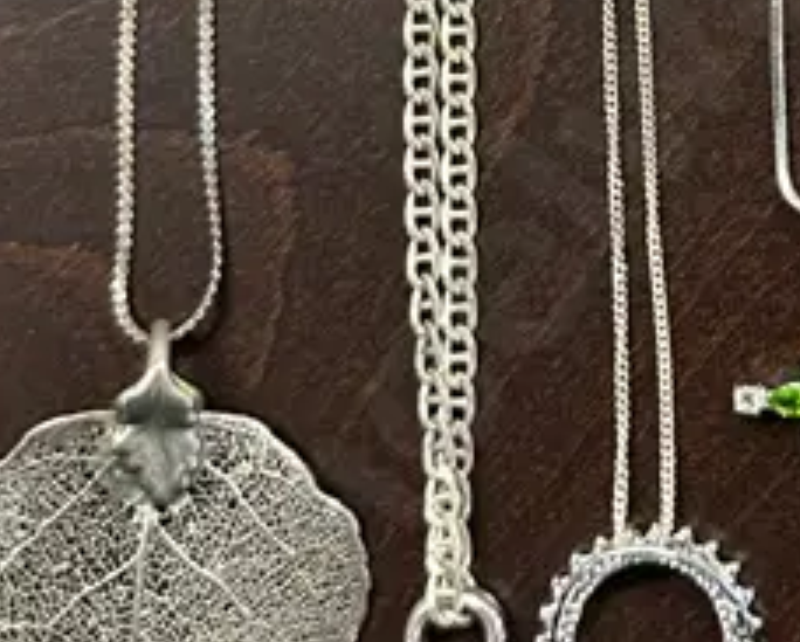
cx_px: 937
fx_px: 2489
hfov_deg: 17.5
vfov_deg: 13.9
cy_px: -277
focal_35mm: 105
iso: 320
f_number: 1.78
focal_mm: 6.86
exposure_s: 1/50
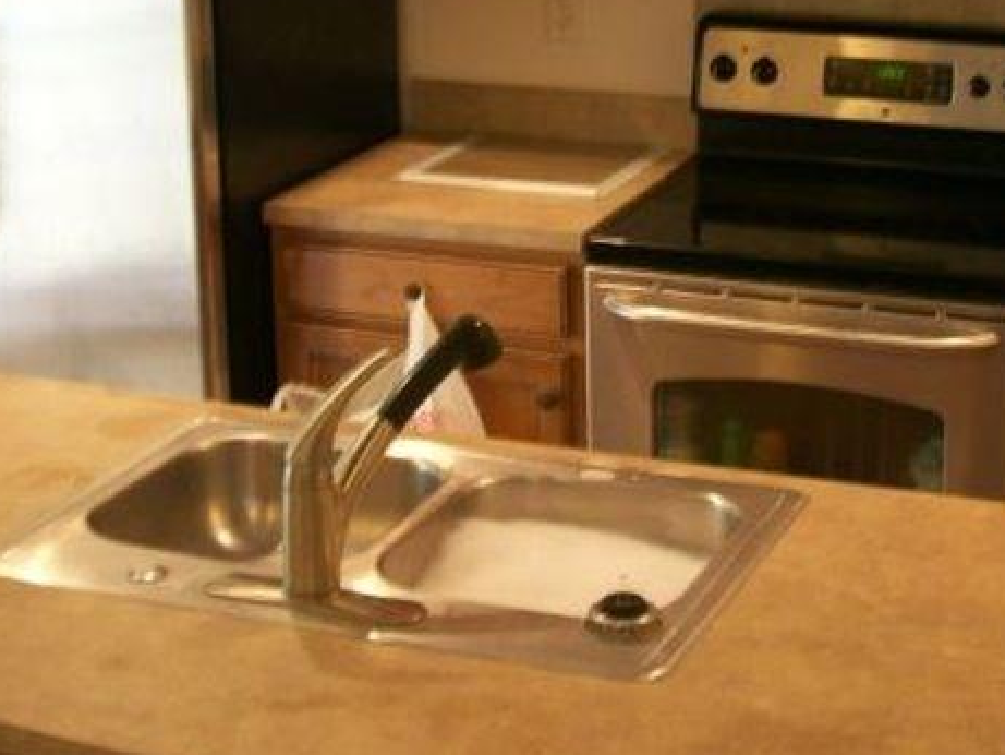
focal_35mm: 80
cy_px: 181
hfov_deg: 24.4
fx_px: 2323
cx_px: 547
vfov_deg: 18.3
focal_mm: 6
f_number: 2.7
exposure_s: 1/4.63
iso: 80
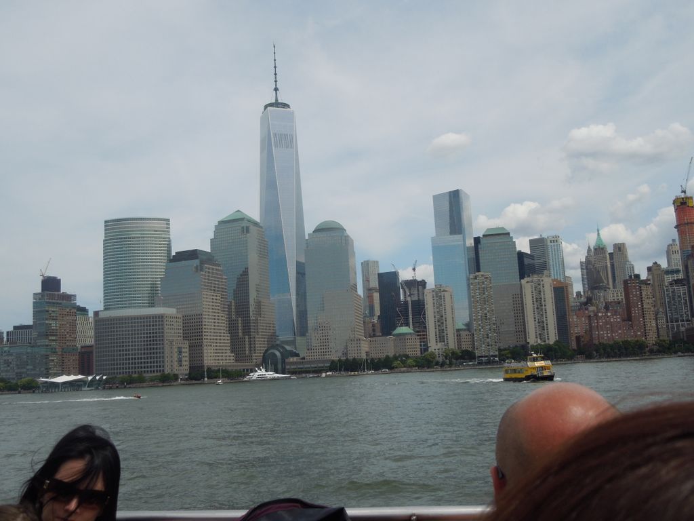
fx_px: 702
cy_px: 260
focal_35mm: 35
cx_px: 347
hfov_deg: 52.6
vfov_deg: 40.7
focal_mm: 6.3
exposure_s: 1/500
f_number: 7.4
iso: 100
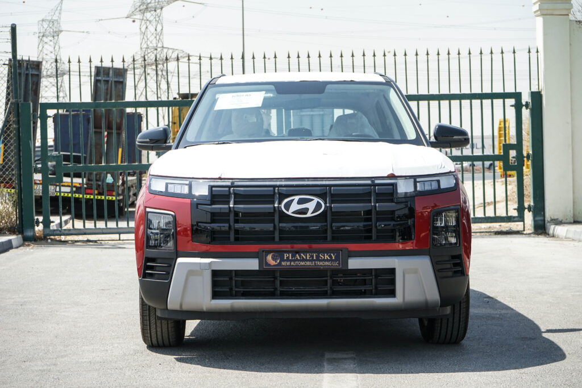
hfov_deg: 28.8
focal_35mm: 70
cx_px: 291
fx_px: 1132
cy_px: 194
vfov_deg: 19.5
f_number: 9
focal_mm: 70
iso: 400
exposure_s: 1/500
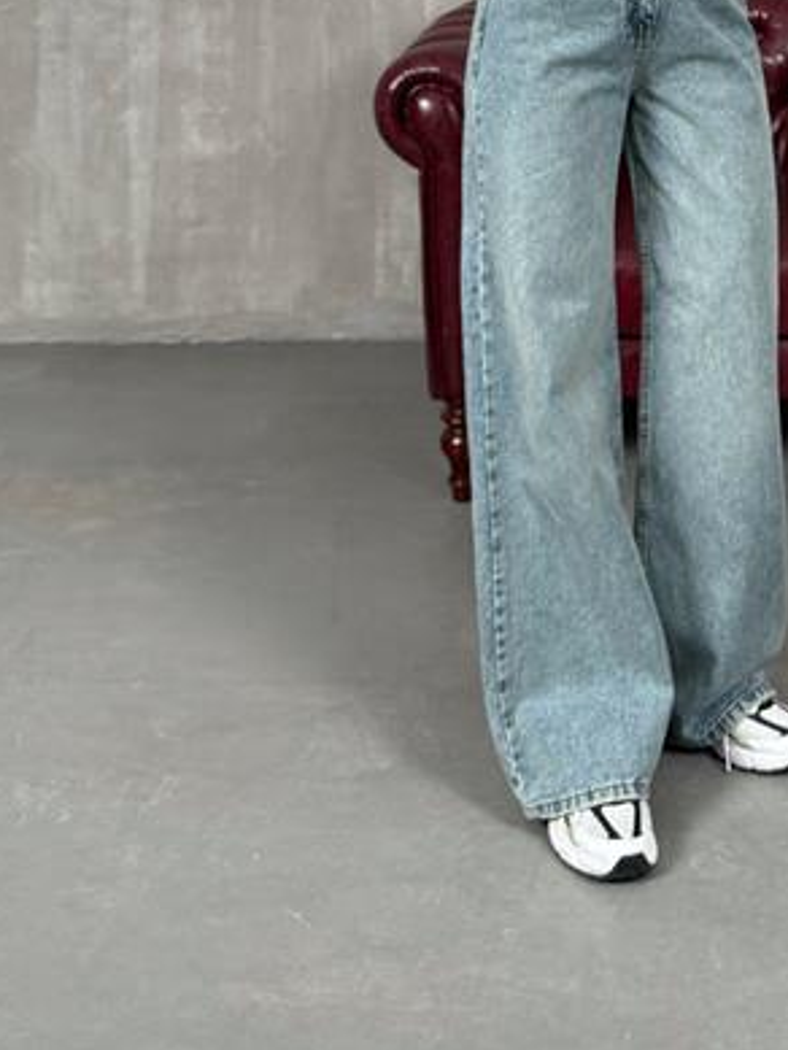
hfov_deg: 24.8
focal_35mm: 58
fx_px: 1759
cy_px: -175
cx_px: 636
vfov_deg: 29.2
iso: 200
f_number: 1.78
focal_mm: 6.76
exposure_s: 1/121
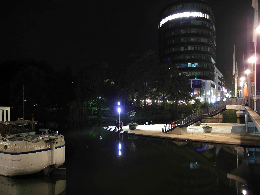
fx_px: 225
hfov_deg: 60.0
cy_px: 98
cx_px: 130
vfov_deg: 46.8
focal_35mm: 30
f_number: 2
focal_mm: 6.5
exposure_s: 1.5
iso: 80
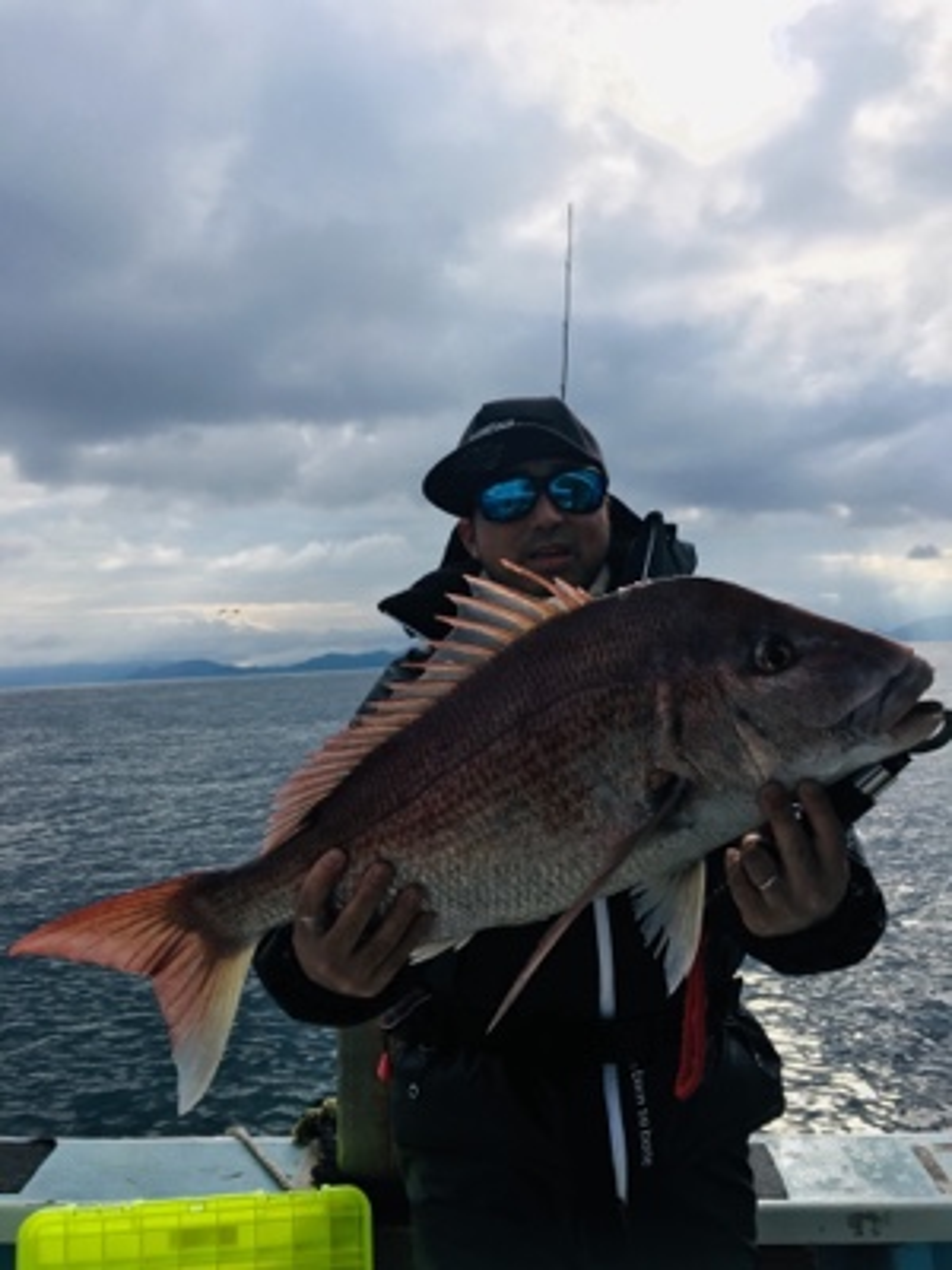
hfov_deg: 48.2
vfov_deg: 61.7
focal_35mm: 29
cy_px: 635
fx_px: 1063
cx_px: 476
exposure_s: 1/2331
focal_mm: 4.15
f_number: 2.2
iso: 25
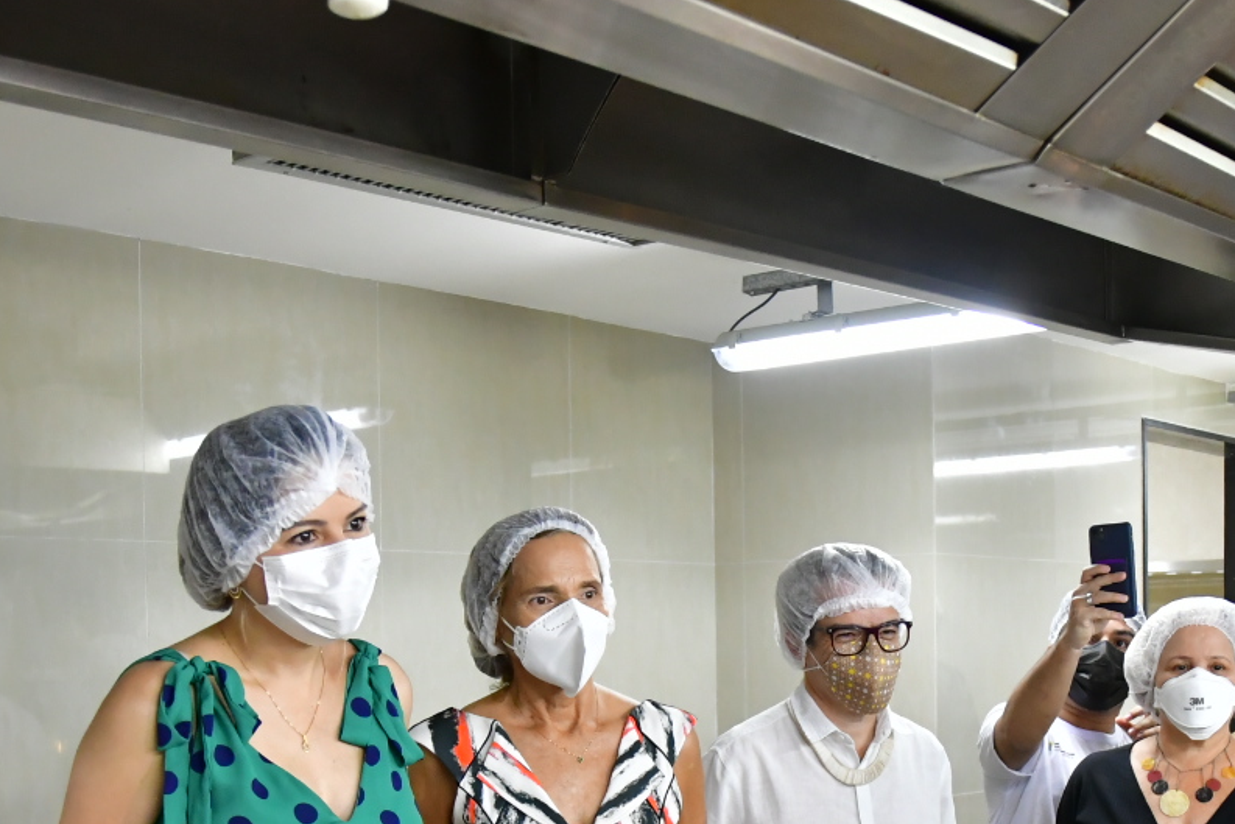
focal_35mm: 49
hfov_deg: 40.2
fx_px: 1681
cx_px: 709
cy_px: 784
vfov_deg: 26.4
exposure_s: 1/180
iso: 2000
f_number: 2.8
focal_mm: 16
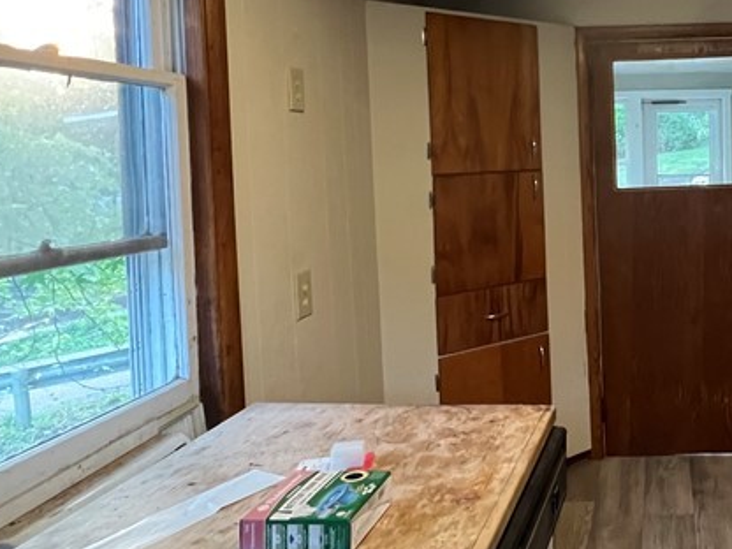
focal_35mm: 32
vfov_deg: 43.3
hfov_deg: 50.8
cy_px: 169
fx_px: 677
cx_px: 649
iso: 640
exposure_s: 1/60
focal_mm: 1.57
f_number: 1.8
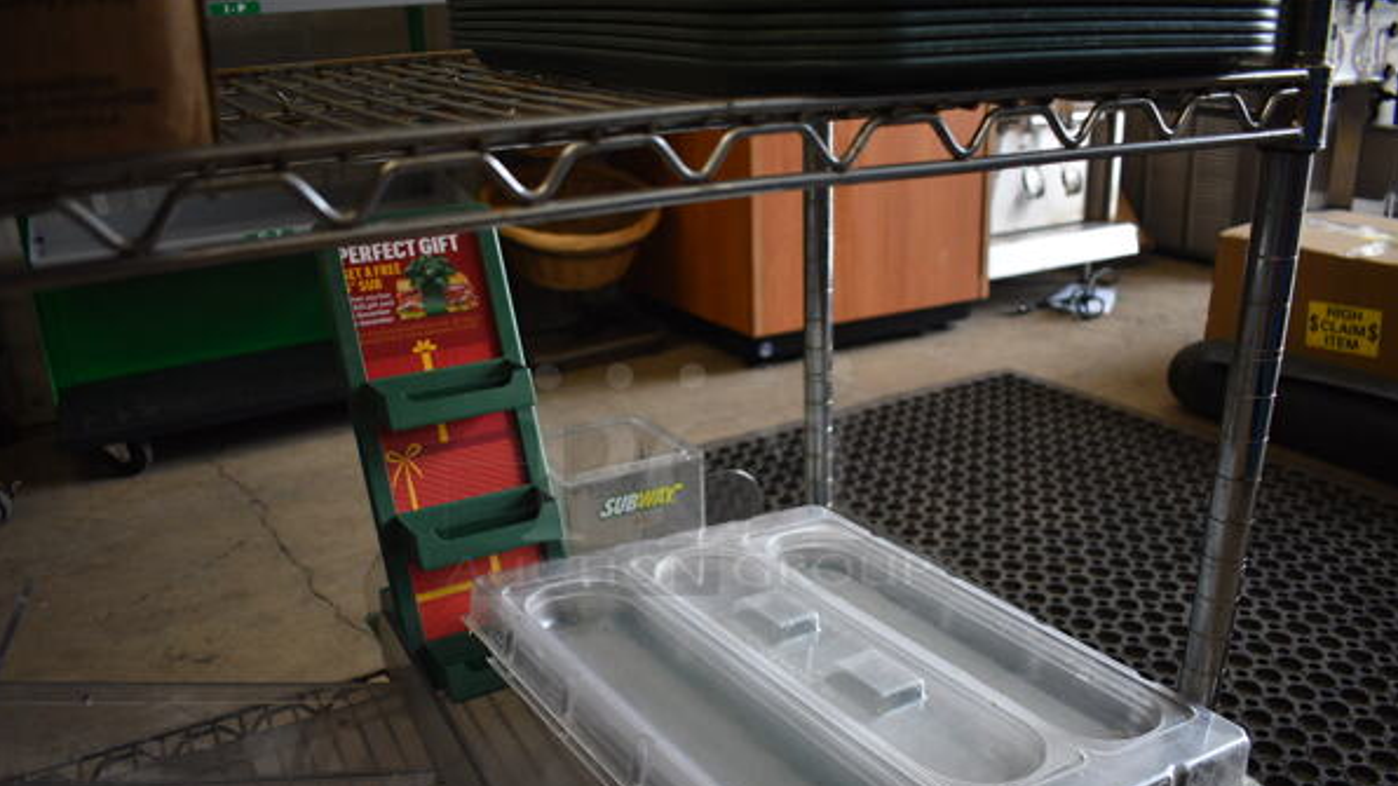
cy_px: 472
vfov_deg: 40.0
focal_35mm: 29
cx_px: 692
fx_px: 1075
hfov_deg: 66.1
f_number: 3.5
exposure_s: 1/250
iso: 800
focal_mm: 18
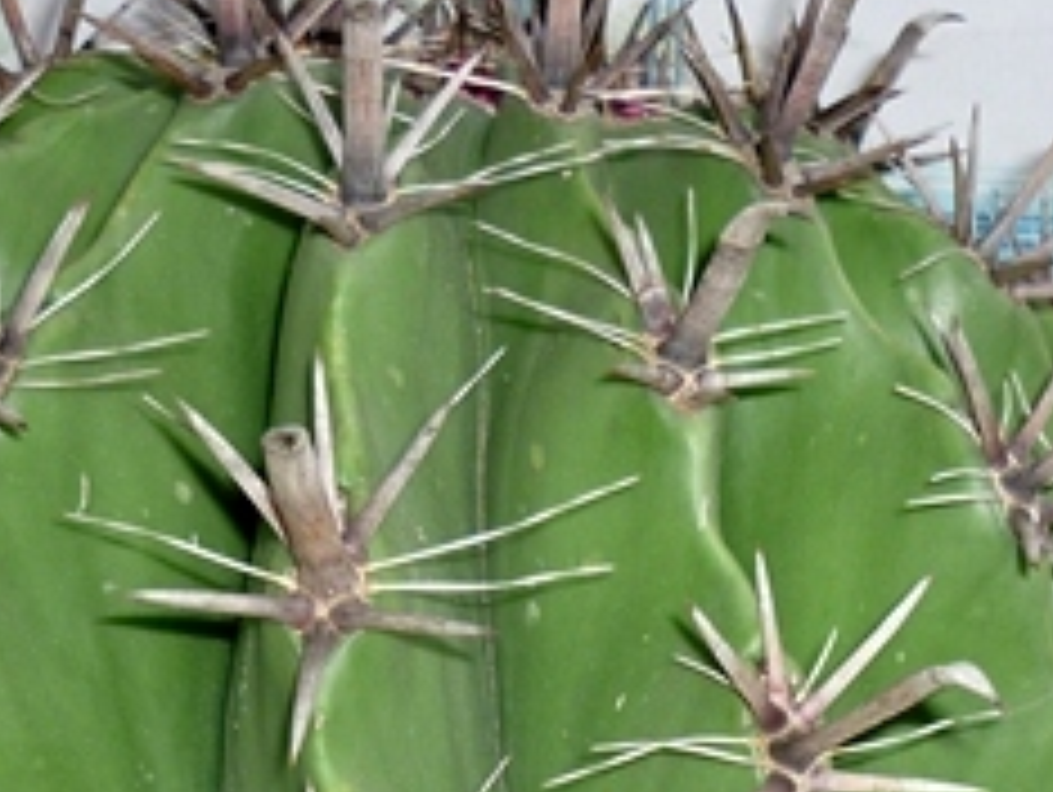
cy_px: 846
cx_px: 583
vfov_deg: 15.4
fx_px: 2862
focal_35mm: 94
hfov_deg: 20.8
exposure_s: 1/30
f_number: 2.8
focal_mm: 5.5
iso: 100
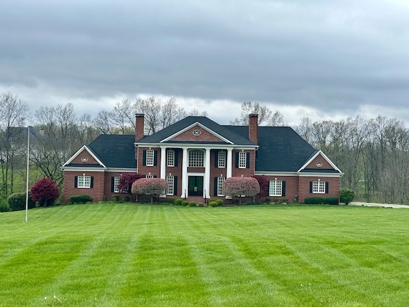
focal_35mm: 77
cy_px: 154
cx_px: 204
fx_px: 910
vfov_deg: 19.1
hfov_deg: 25.3
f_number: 2.8
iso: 32
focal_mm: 9
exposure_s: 1/268
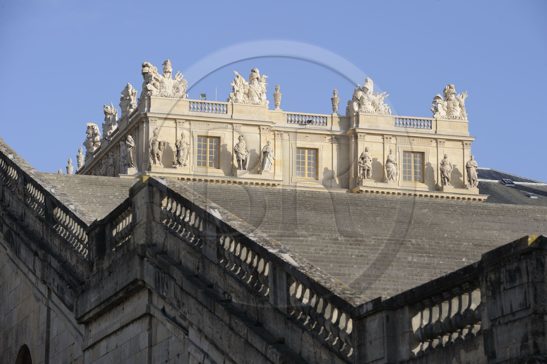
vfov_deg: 10.1
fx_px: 2050
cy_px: 182
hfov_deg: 15.2
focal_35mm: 135
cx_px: 274
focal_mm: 135
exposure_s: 1/400
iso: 200
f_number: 8
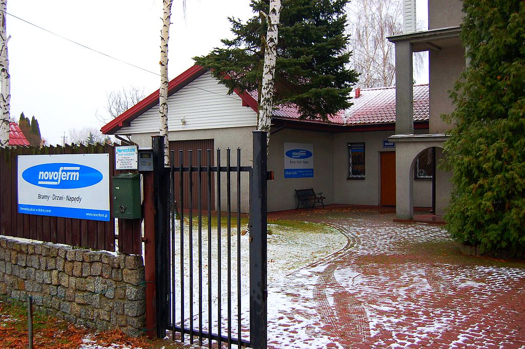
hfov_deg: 49.6
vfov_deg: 34.2
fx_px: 568
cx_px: 262
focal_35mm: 39
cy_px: 174
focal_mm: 26
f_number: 4.5
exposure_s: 1/60
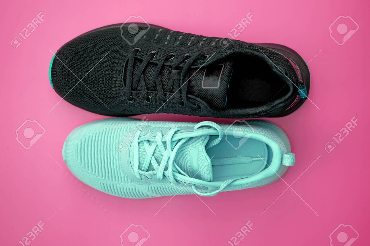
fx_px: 925
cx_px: 185
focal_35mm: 90
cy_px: 123
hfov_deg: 22.6
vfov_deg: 15.2
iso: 320
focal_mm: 60
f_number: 2.4
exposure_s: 1/125
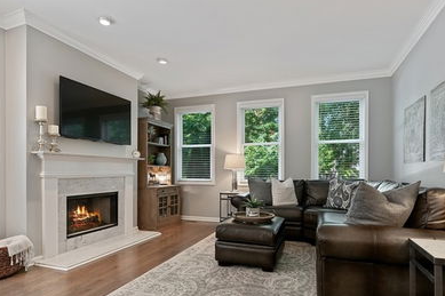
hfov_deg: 81.2
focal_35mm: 21
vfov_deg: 59.1
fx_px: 259
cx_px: 227
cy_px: 171
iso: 320
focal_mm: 17
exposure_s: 1/3
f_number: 7.1
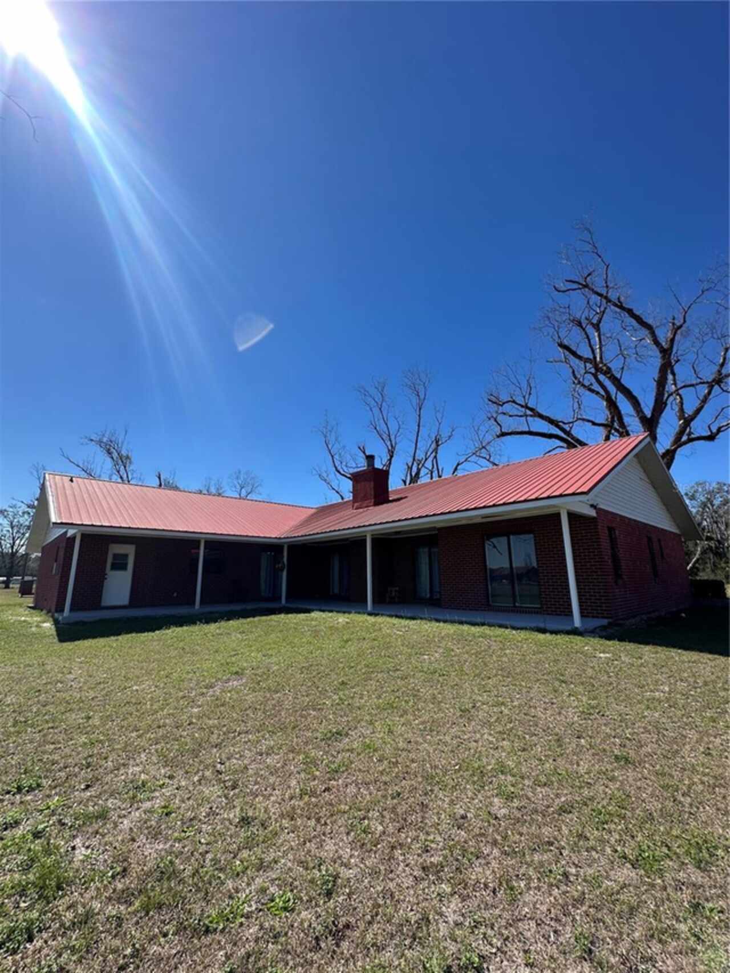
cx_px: 365
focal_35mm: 14
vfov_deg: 102.1
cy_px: 486
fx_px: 394
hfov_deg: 85.7
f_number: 2.2
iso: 50
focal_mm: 2.22
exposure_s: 1/1949
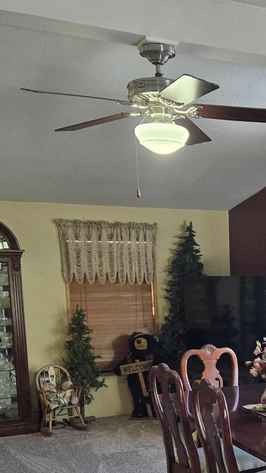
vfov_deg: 39.4
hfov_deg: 22.2
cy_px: 358
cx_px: 294
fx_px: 639
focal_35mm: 51
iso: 250
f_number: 1.8
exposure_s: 1/120
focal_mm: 5.4
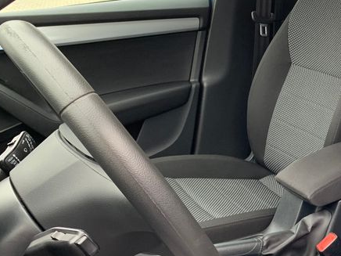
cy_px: 163
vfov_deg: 24.0
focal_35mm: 61
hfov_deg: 28.6
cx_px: 382
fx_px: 601
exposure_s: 1/77
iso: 100
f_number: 1.8
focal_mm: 4.25
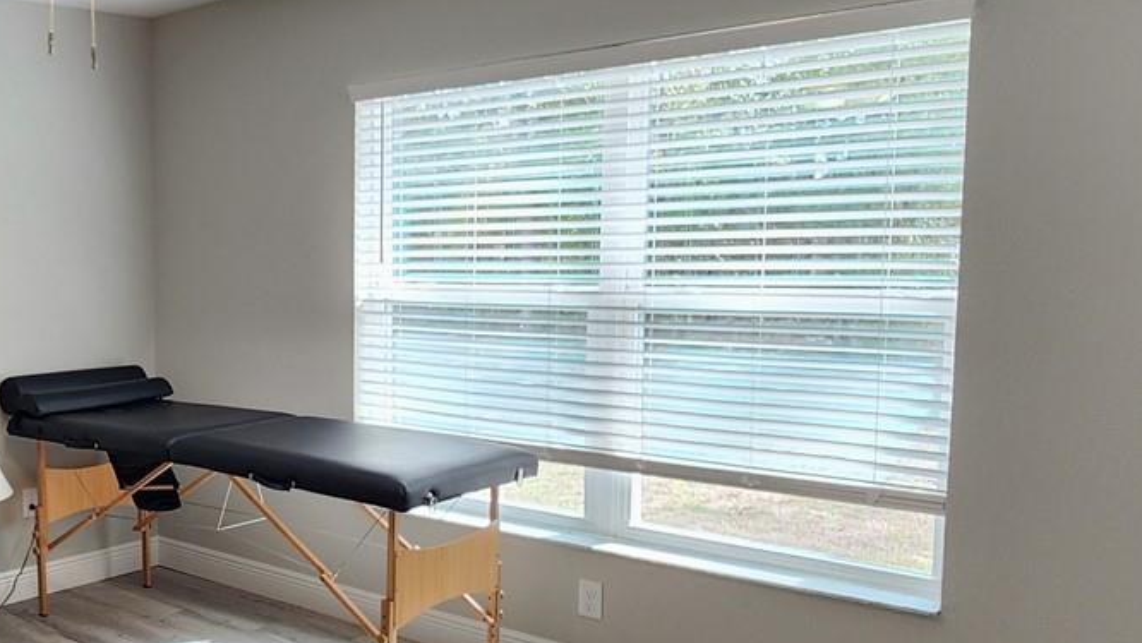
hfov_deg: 51.4
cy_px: 355
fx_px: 1030
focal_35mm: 34
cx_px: 118
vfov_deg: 34.6
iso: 125
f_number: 2.2
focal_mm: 2.2
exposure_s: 1/60
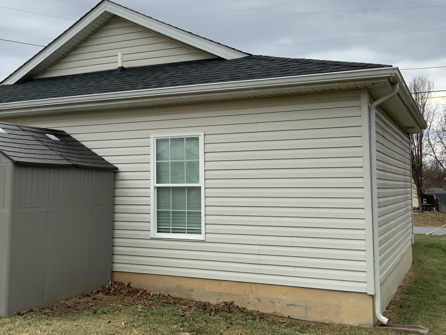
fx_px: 541
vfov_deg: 34.3
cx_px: 179
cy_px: 147
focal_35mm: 42
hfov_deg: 44.6
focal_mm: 3
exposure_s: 1/504
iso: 16
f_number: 1.8
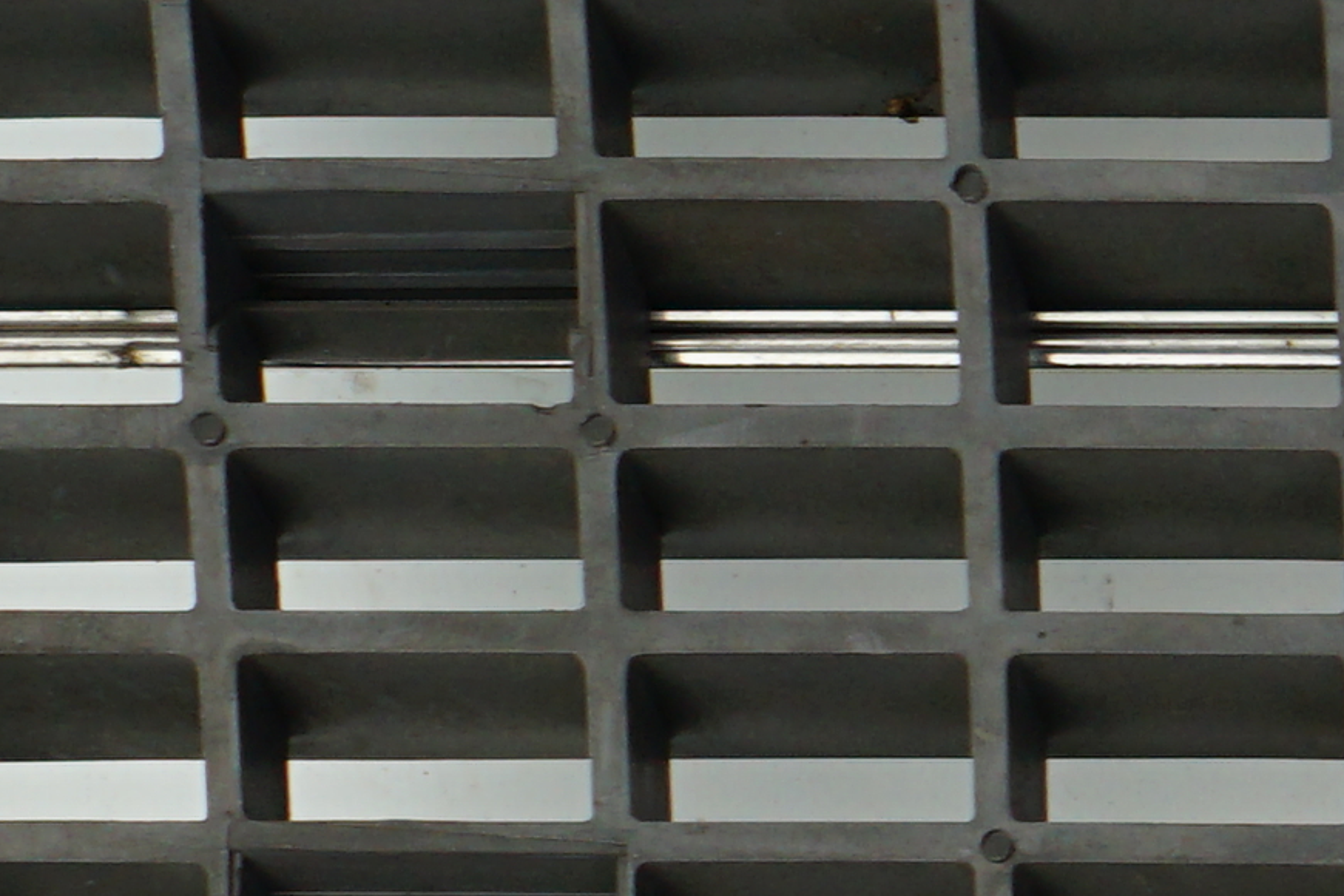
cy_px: 799
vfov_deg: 5.7
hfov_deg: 7.6
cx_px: 3833
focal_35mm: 241
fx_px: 8998
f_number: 8
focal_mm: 35
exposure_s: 1/160
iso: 200
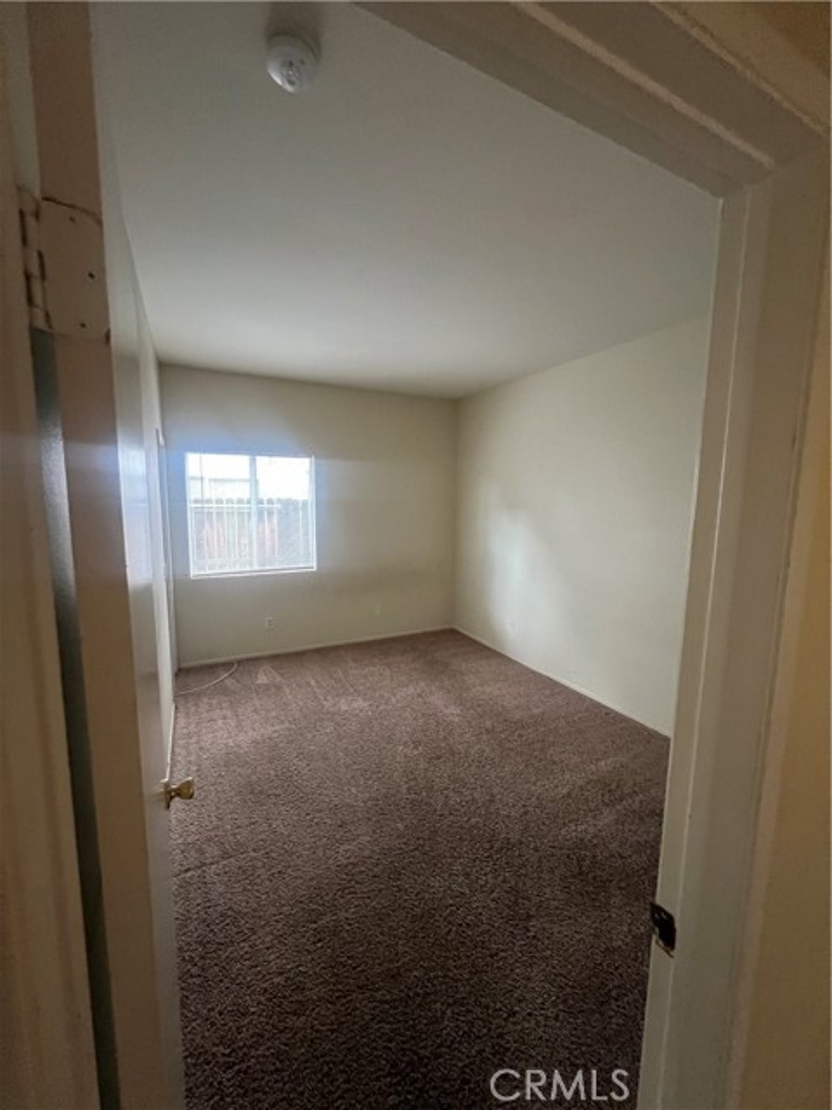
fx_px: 417
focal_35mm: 13
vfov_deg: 106.2
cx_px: 416
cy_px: 555
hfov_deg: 89.9
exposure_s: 1/60
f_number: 1.8
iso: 800
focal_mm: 1.57
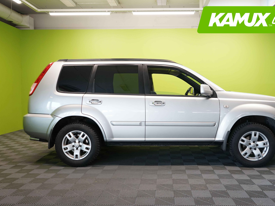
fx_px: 254
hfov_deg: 56.6
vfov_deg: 44.2
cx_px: 158
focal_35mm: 32
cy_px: 101
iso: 1000
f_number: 4.5
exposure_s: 1/30
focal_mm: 29
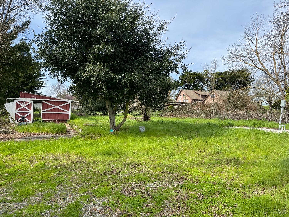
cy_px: 108
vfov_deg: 54.9
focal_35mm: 25
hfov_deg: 69.4
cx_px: 144
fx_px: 209
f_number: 1.6
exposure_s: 1/2049
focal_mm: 5.1
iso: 32
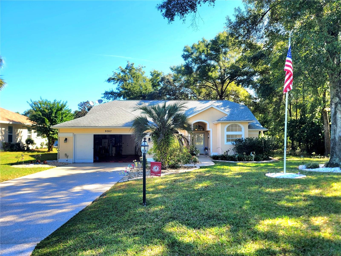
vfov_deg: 54.9
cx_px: 170
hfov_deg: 69.4
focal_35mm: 25
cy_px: 128
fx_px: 246
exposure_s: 1/370
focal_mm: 7
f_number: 1.8
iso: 20
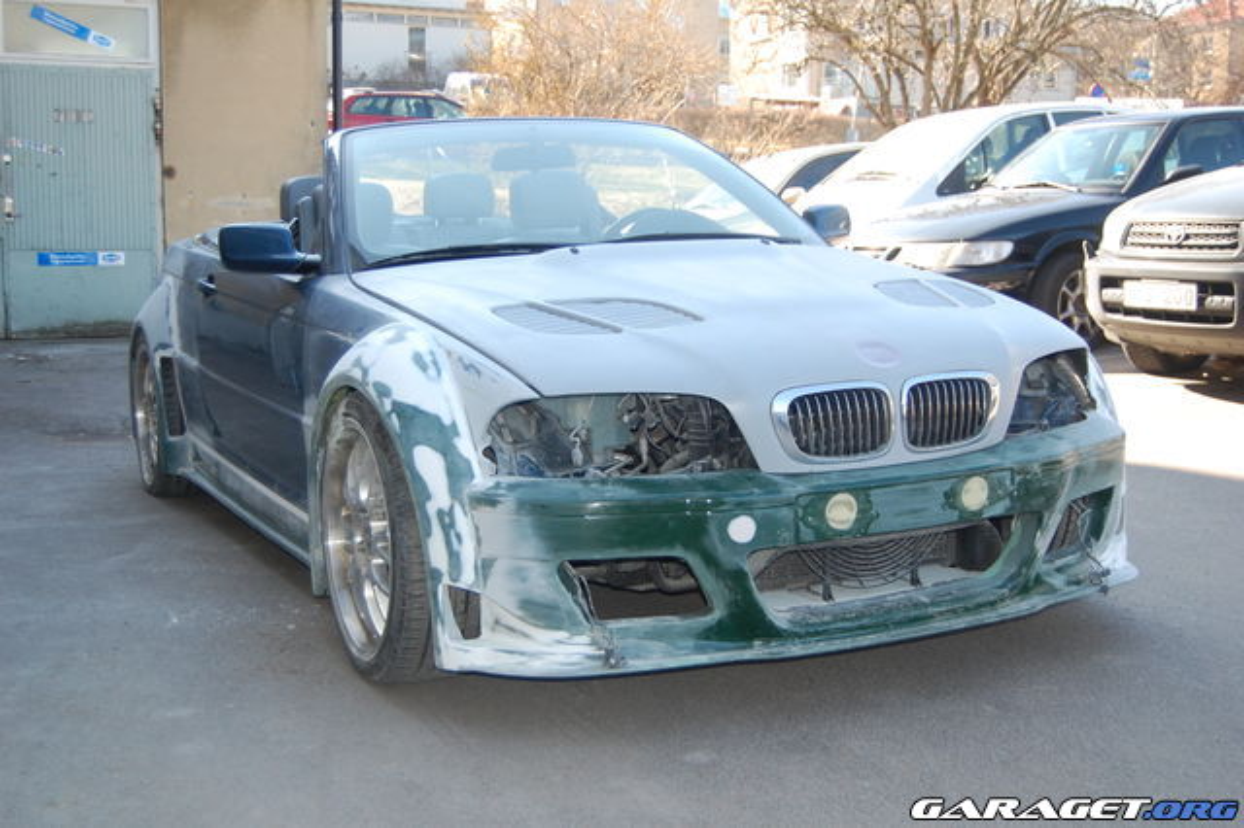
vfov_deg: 29.8
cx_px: 622
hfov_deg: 43.6
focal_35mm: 45
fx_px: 1554
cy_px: 414
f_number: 4.2
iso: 400
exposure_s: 1/320
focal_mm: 30
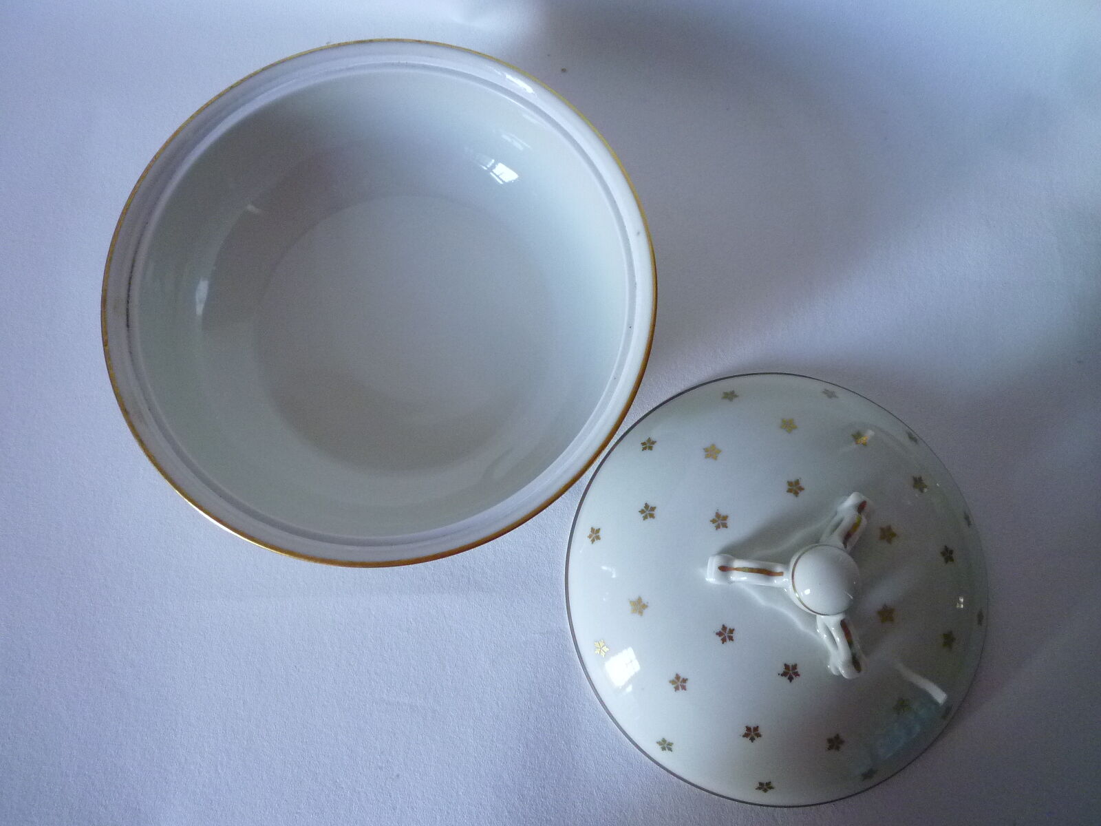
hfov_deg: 69.4
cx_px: 550
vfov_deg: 54.9
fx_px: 795
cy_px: 413
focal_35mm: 25
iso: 400
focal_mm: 4.5
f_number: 2.8
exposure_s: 1/15
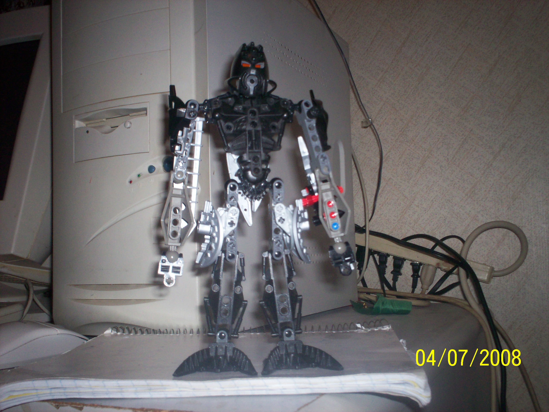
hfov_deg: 51.4
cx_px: 274
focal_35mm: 36
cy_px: 206
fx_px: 571
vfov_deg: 39.7
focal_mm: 6
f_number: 4.5
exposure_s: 1/60
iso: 140
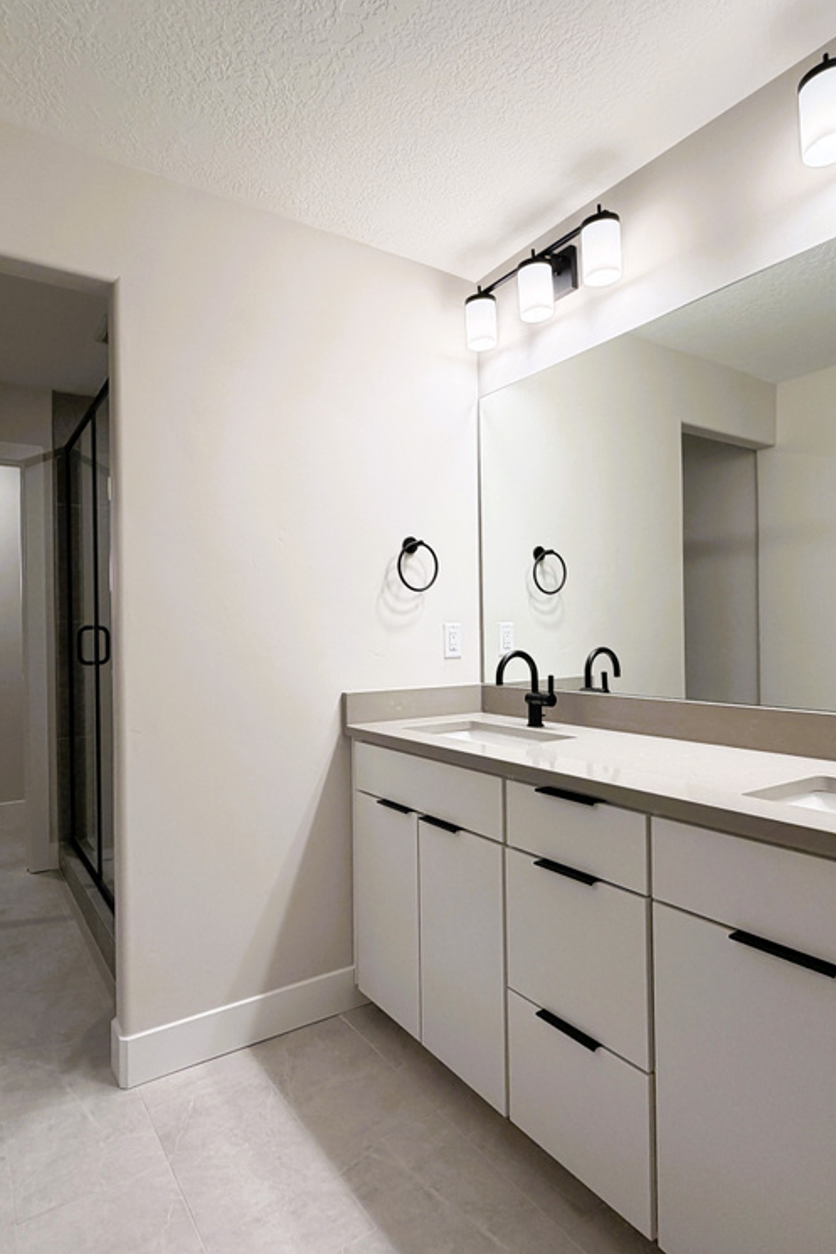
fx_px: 697
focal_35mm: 20
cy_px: 630
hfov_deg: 61.9
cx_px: 394
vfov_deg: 84.0
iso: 125
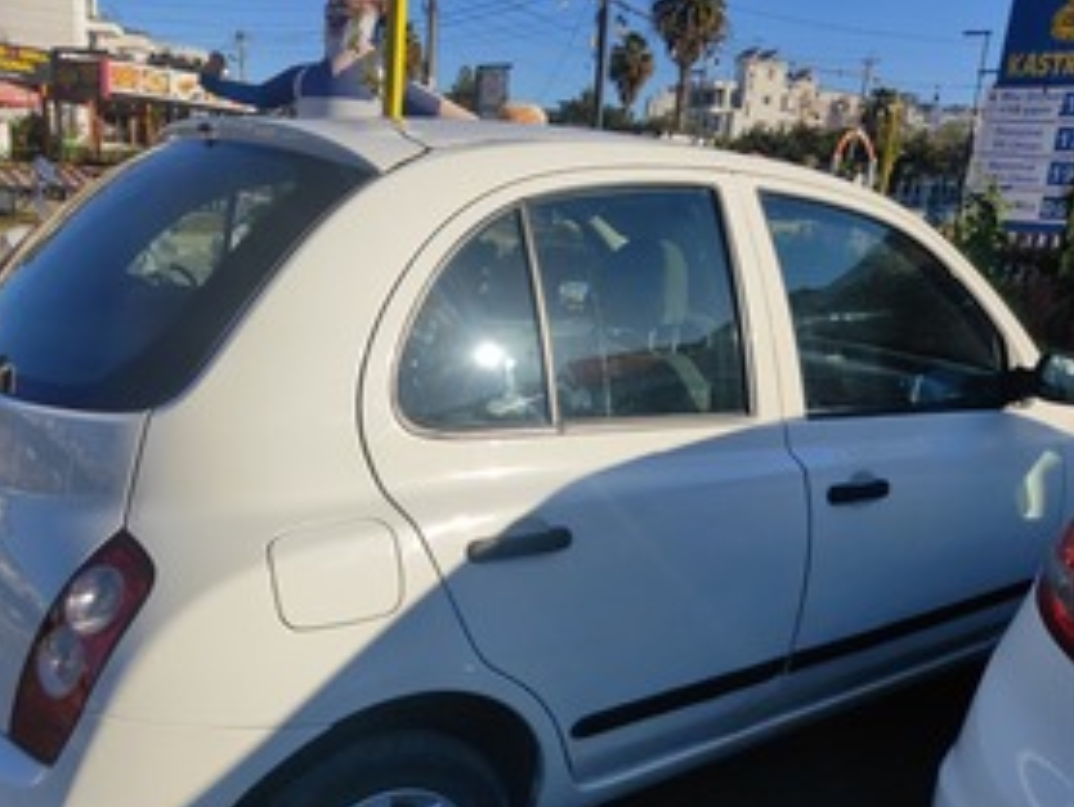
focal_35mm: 22
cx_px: 475
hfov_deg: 76.1
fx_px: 683
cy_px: 506
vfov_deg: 60.3
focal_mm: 4.74
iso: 50
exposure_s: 1/1240
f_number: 1.79
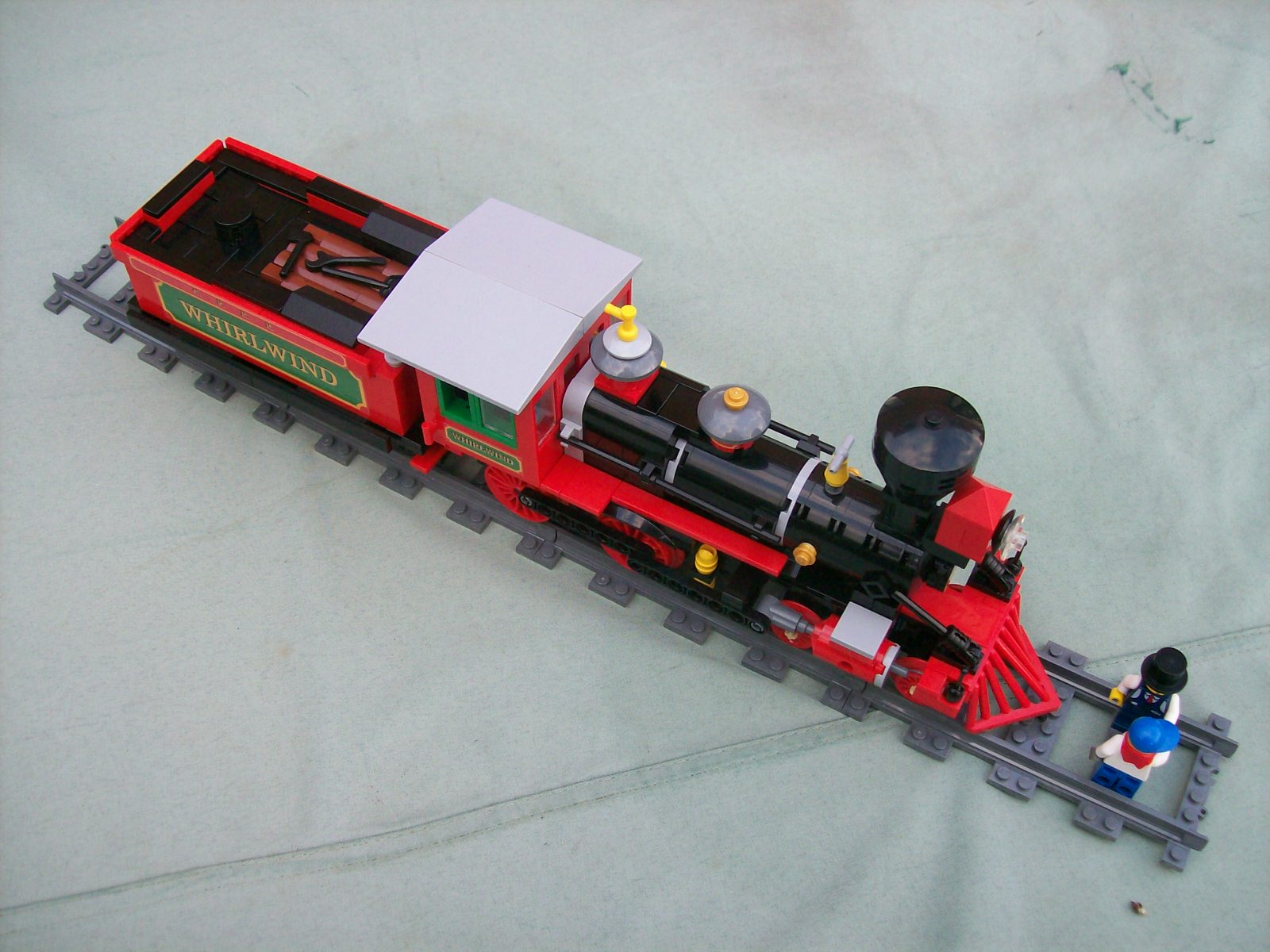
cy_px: 476
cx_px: 635
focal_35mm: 36
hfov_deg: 51.4
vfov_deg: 39.7
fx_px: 1321
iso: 80
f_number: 2.7
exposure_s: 1/89.2
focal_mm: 6
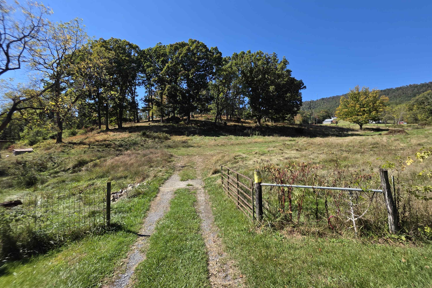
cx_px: 215
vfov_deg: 81.0
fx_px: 168
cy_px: 130
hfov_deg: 104.3
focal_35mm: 14
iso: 40
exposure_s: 1/1571
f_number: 1.9
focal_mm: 2.2
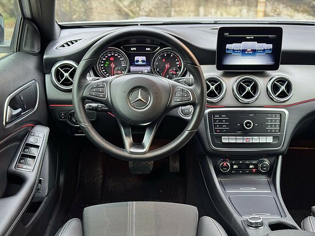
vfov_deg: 30.2
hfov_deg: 39.7
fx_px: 436
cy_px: 118
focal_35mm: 48
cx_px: 158
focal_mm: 6.76
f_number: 1.78
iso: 200
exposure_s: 1/50
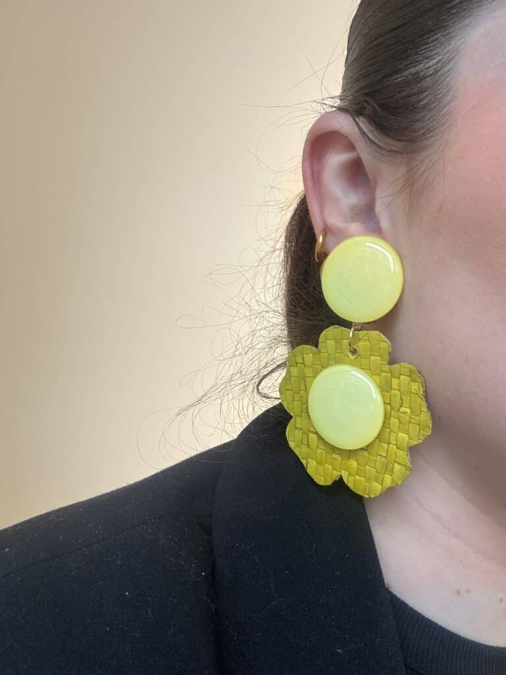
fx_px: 585
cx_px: 253
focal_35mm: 30
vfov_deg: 60.0
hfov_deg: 46.8
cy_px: 338
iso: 50
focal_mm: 2.69
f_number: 1.9
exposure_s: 1/50
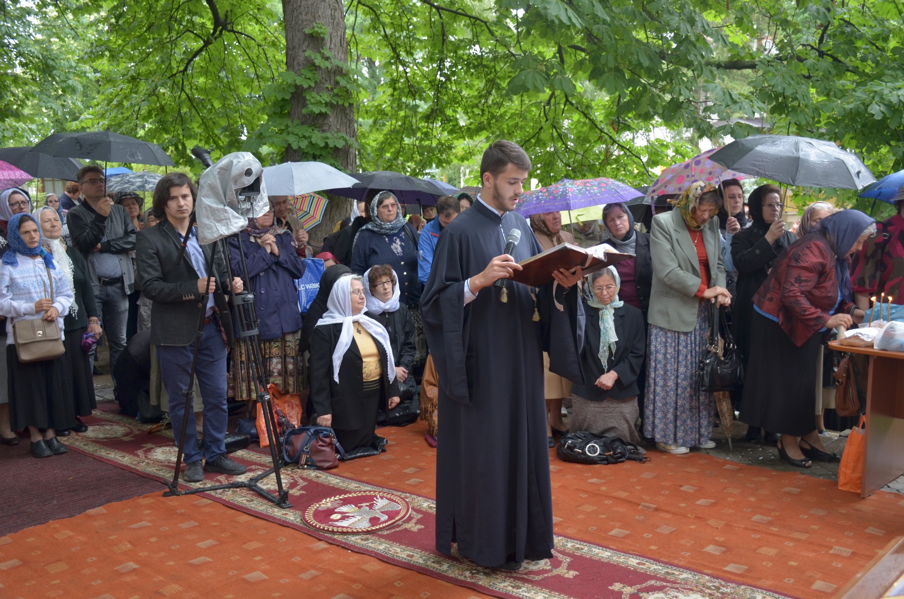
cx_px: 452
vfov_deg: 36.7
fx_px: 902
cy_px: 300
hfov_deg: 53.2
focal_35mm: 36
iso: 400
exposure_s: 1/125
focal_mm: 24
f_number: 3.8
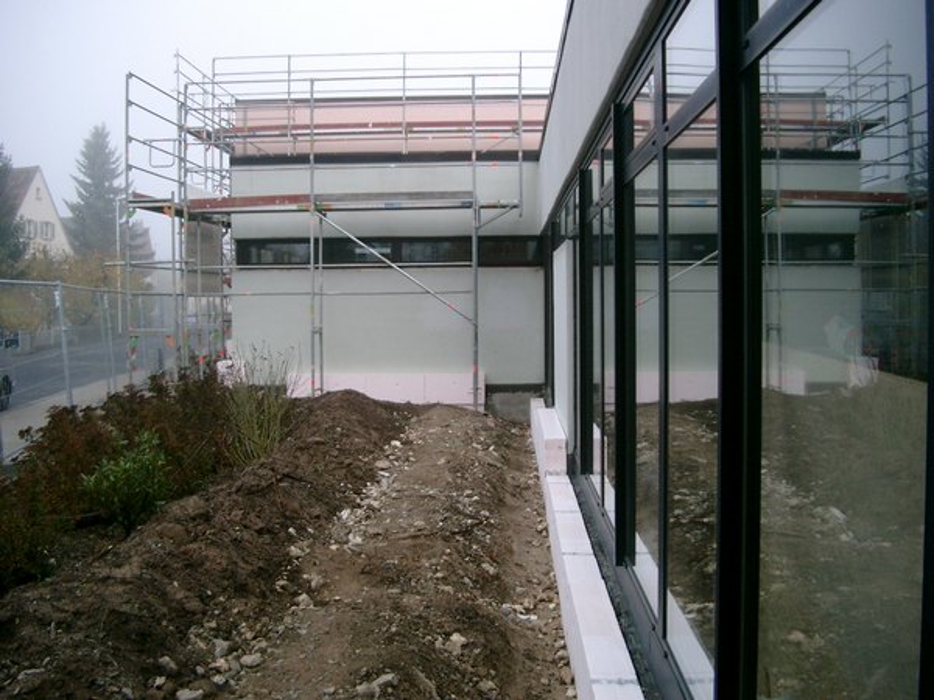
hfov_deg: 50.1
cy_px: 350
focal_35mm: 37
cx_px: 467
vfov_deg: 38.7
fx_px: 998
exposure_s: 1/500
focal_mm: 7.6
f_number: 2.6
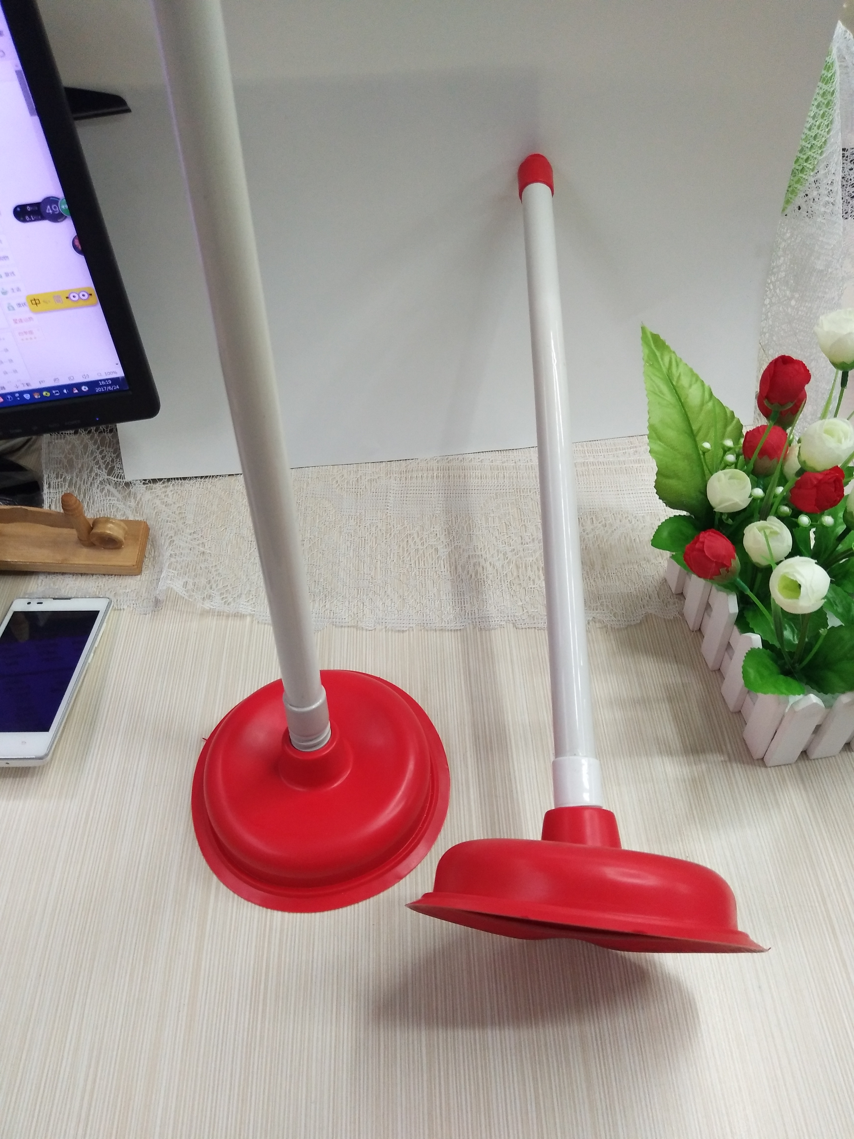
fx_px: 855
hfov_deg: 53.1
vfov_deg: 67.3
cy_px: 570
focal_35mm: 26
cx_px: 427
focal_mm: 3.88
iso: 250
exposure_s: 1/50
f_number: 2
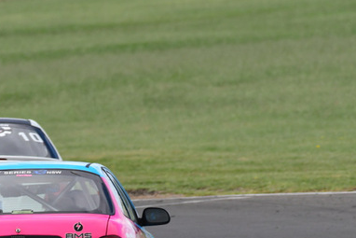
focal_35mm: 1570
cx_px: -14
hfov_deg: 1.3
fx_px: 15531
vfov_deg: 0.9
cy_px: 217
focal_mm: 500
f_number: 9
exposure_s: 1/500
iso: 400
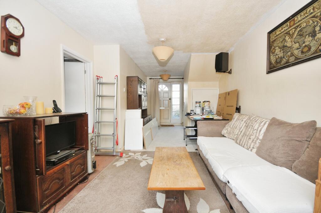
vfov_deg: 77.2
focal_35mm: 15
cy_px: 106
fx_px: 134
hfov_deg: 100.5
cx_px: 160
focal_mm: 10
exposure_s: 1/60
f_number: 5
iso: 200
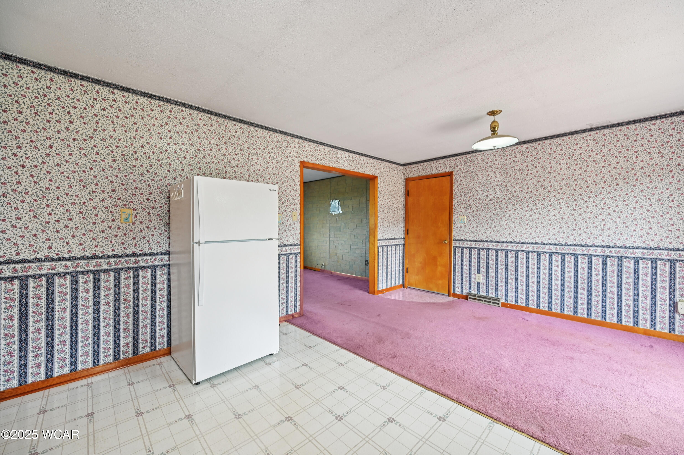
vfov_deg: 81.1
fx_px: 266
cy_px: 228
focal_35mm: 14
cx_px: 342
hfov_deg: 104.3
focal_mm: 14
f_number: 5.6
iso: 400
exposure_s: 1/30
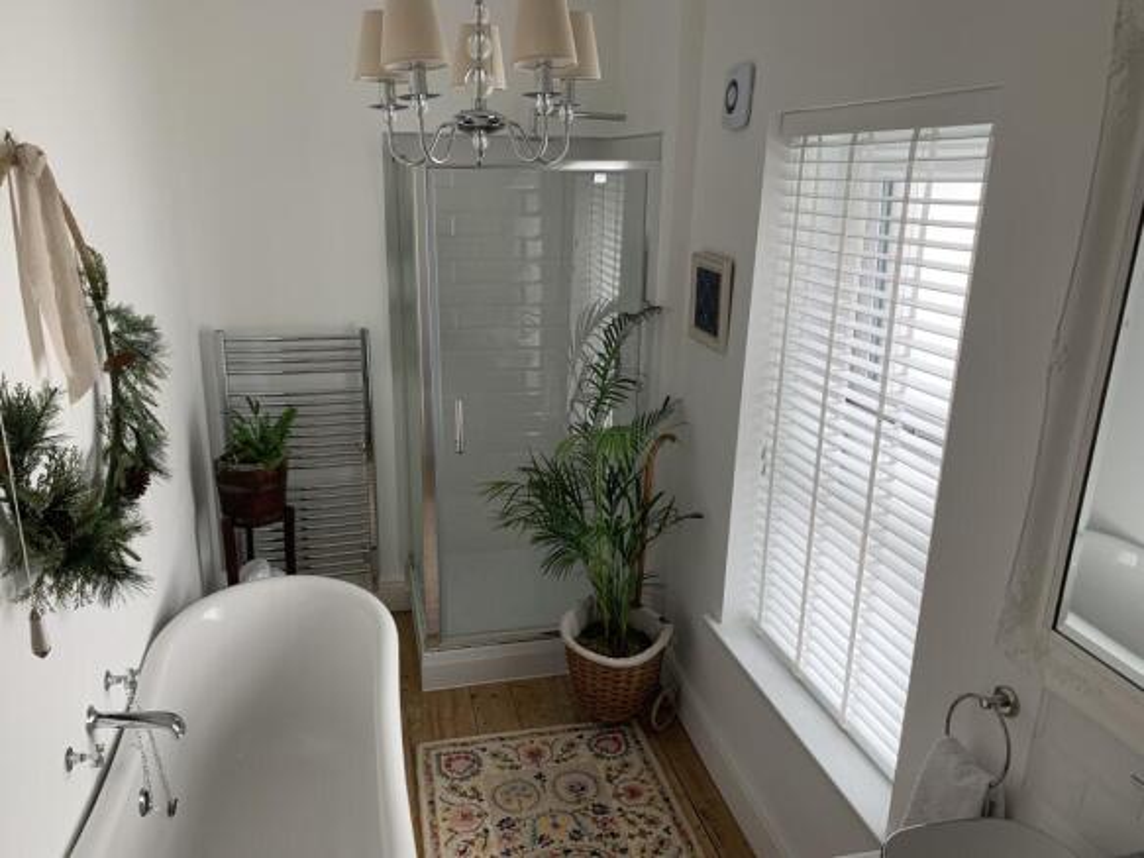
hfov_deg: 67.3
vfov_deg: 53.0
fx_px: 859
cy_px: 429
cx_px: 572
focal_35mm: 26
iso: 100
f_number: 1.8
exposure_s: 1/109
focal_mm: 4.25
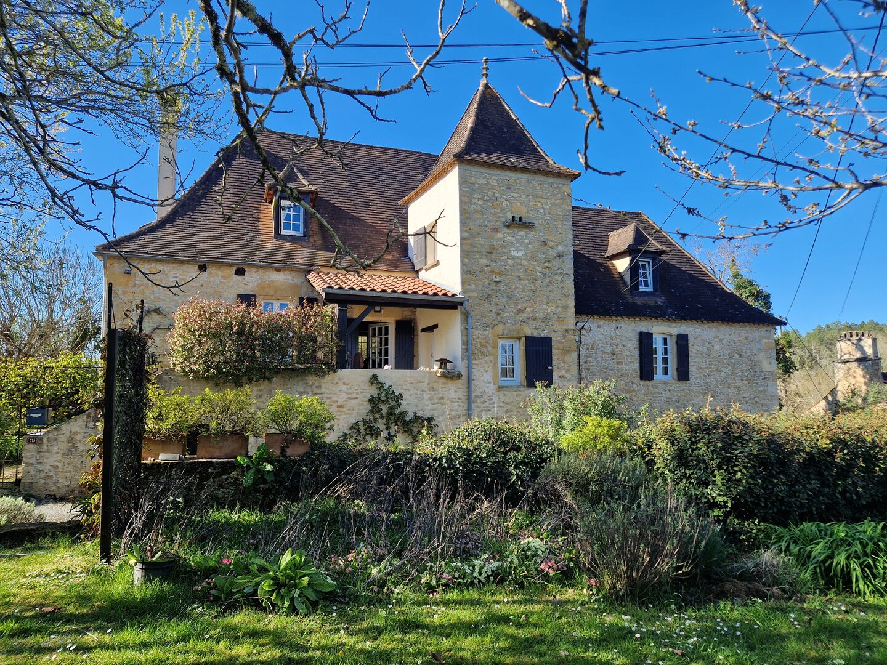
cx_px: 444
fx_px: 589
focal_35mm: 23
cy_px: 332
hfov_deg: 73.9
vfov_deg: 58.9
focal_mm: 5.4
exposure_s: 1/616
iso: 50
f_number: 1.8
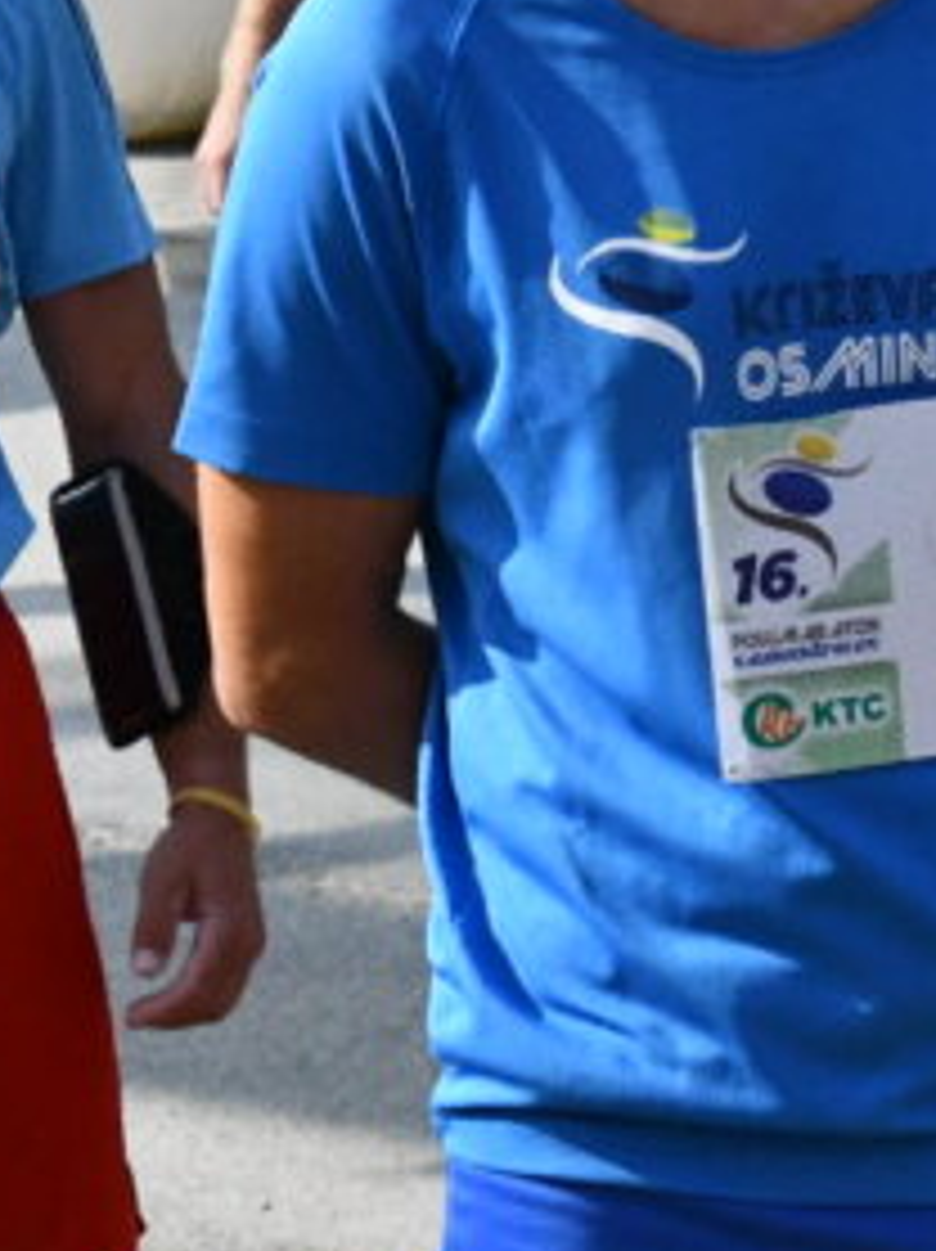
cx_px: 441
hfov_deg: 2.8
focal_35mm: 532
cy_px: -133
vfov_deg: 3.7
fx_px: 19210
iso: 3200
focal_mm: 100
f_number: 13
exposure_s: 1/2500
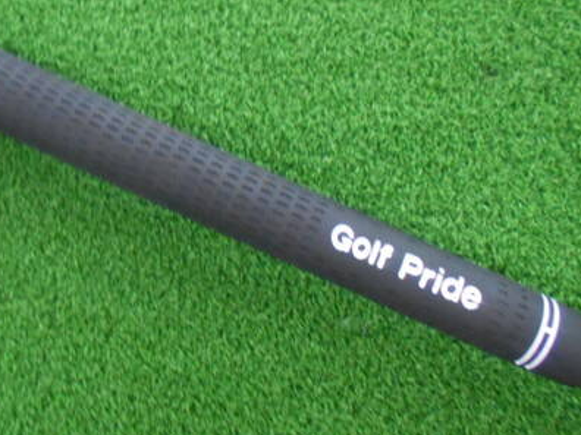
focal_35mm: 42
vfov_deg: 33.6
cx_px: 145
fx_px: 705
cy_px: 104
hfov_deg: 43.4
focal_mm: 4.6
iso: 800
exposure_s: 1/80
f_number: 3.2
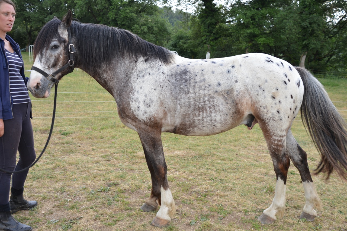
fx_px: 376
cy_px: 116
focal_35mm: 39
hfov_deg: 49.6
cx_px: 174
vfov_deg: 34.1
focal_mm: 26
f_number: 4.5
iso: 100
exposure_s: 1/80
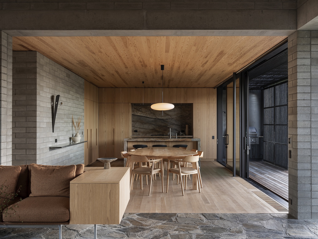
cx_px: 158
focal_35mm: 42
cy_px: 120
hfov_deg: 44.8
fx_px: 386
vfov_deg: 34.3
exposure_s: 1.3
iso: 100
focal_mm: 51.8
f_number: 16
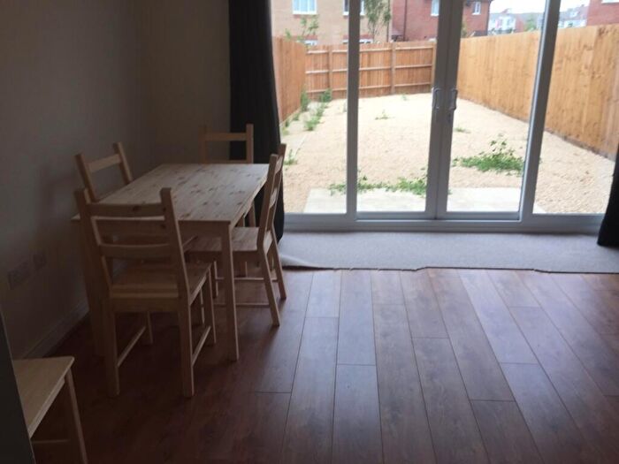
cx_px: 310
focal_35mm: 29
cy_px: 232
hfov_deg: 61.7
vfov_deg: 48.2
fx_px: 519
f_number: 2.2
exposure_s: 1/100
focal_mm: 4.15
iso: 32
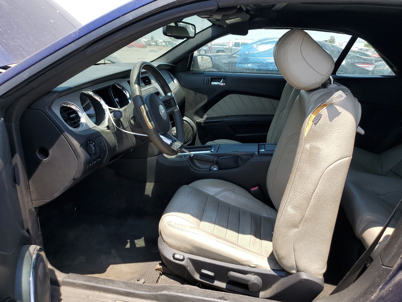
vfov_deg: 53.1
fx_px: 302
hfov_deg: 67.3
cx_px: 201
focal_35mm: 26
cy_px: 151
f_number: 1.5
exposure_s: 1/1250
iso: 50
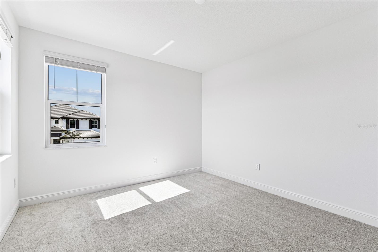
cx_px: 189
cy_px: 126
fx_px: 157
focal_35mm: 15
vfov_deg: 77.3
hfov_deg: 100.4
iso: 100
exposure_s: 1/160
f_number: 7.1
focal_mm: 10
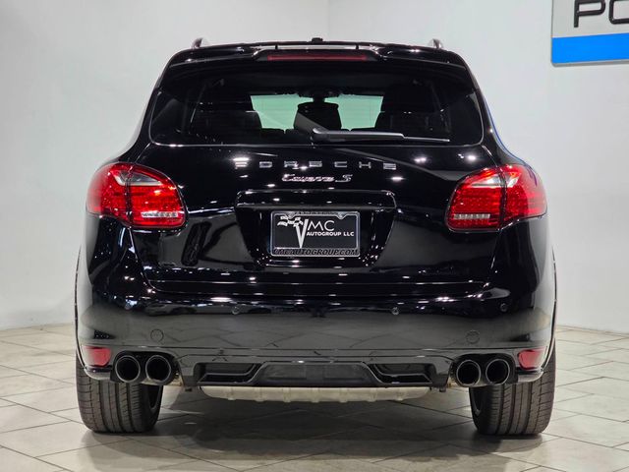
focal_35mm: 69
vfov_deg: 21.3
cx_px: 314
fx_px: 1254
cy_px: 236
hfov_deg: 28.2
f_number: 2.4
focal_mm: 7.9
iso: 250
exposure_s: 1/120
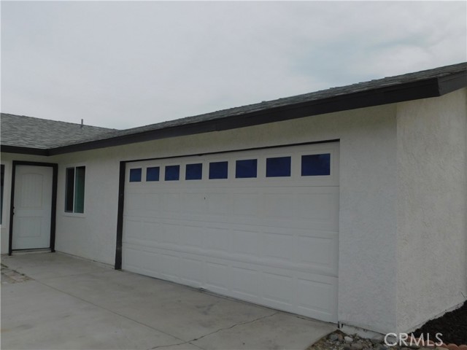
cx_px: 234
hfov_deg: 60.0
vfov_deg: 46.8
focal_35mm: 30
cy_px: 175
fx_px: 405
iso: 125
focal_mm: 5.3
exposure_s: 1/500
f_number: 6.4
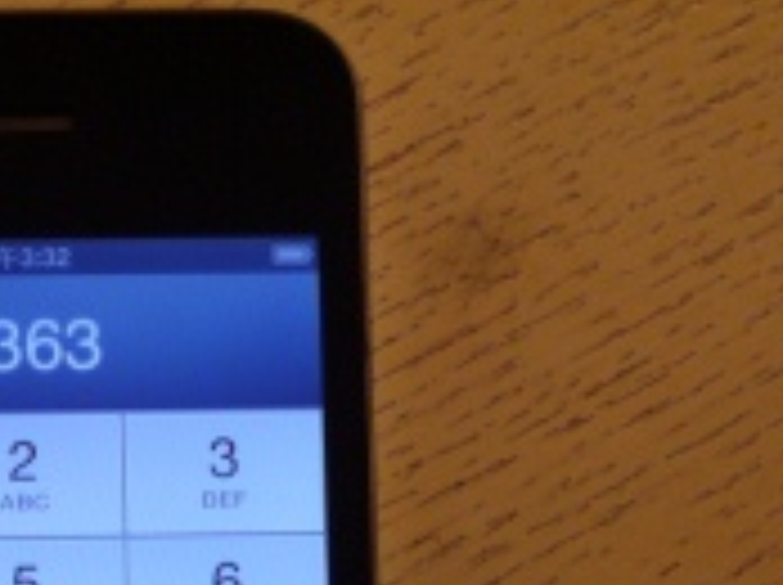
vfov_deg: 9.1
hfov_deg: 12.3
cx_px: 63
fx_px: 3614
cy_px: 729
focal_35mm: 160
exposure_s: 1/60
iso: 800
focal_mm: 31
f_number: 5.4
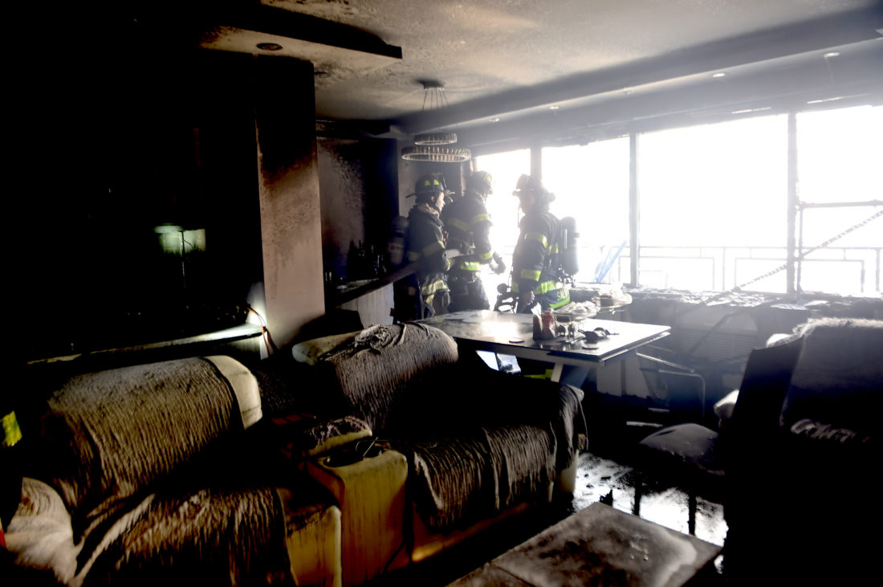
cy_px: 294
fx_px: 588
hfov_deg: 73.8
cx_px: 442
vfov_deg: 53.0
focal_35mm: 24
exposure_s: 1/160
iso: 1400
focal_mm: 24
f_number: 2.8
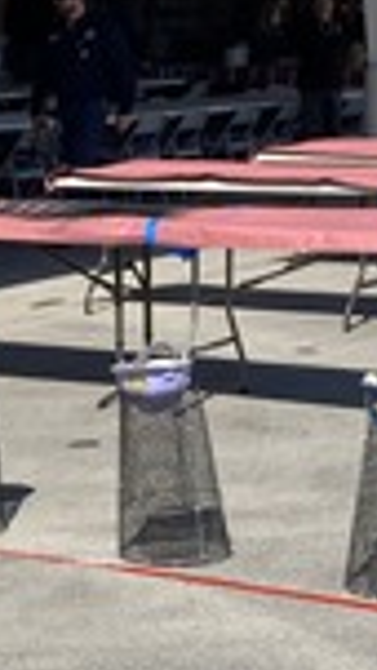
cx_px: 71
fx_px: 2043
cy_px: 353
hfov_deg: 10.5
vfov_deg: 18.6
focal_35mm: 115
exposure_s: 1/1869
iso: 20
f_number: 1.8
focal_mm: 3.99
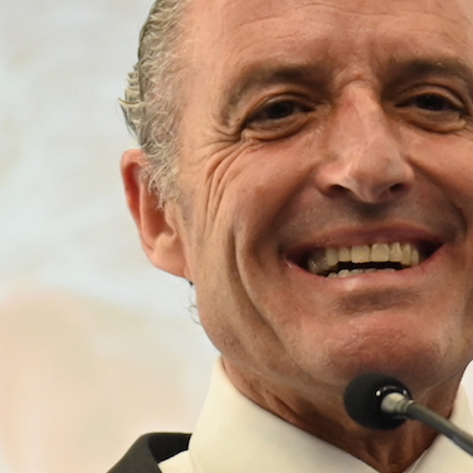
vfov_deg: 3.4
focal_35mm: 520
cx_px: 589
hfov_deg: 3.4
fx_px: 8039
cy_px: 638
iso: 4000
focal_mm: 120
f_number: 5.6
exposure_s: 1/160
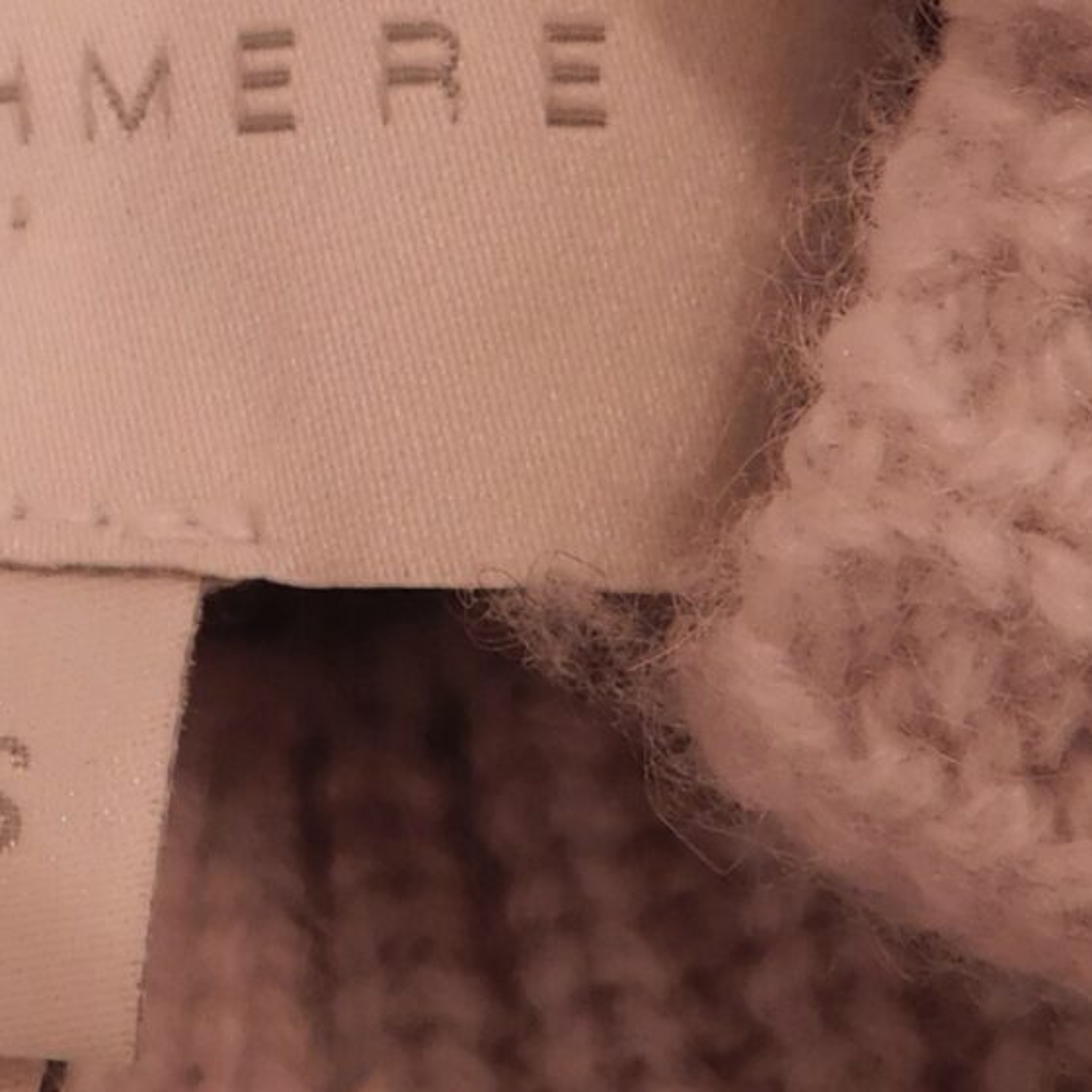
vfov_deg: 18.4
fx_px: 3319
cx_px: -285
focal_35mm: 93
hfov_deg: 17.6
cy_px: 125
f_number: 3
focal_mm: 4
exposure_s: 1/50
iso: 125
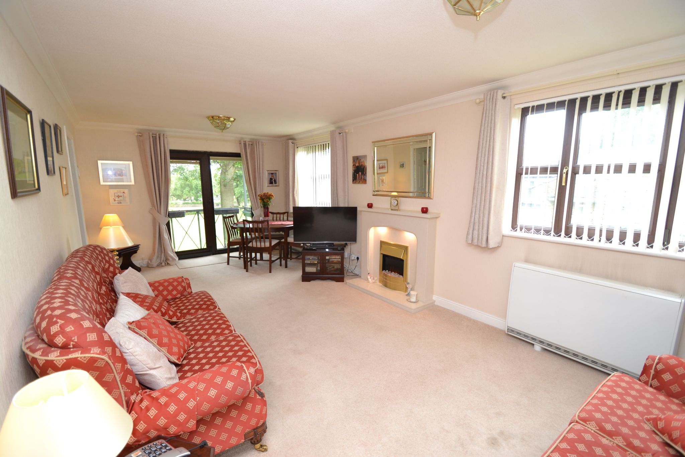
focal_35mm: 15
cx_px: 342
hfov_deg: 100.4
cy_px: 228
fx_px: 285
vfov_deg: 77.3
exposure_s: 1/60
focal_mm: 10
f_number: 4
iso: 400
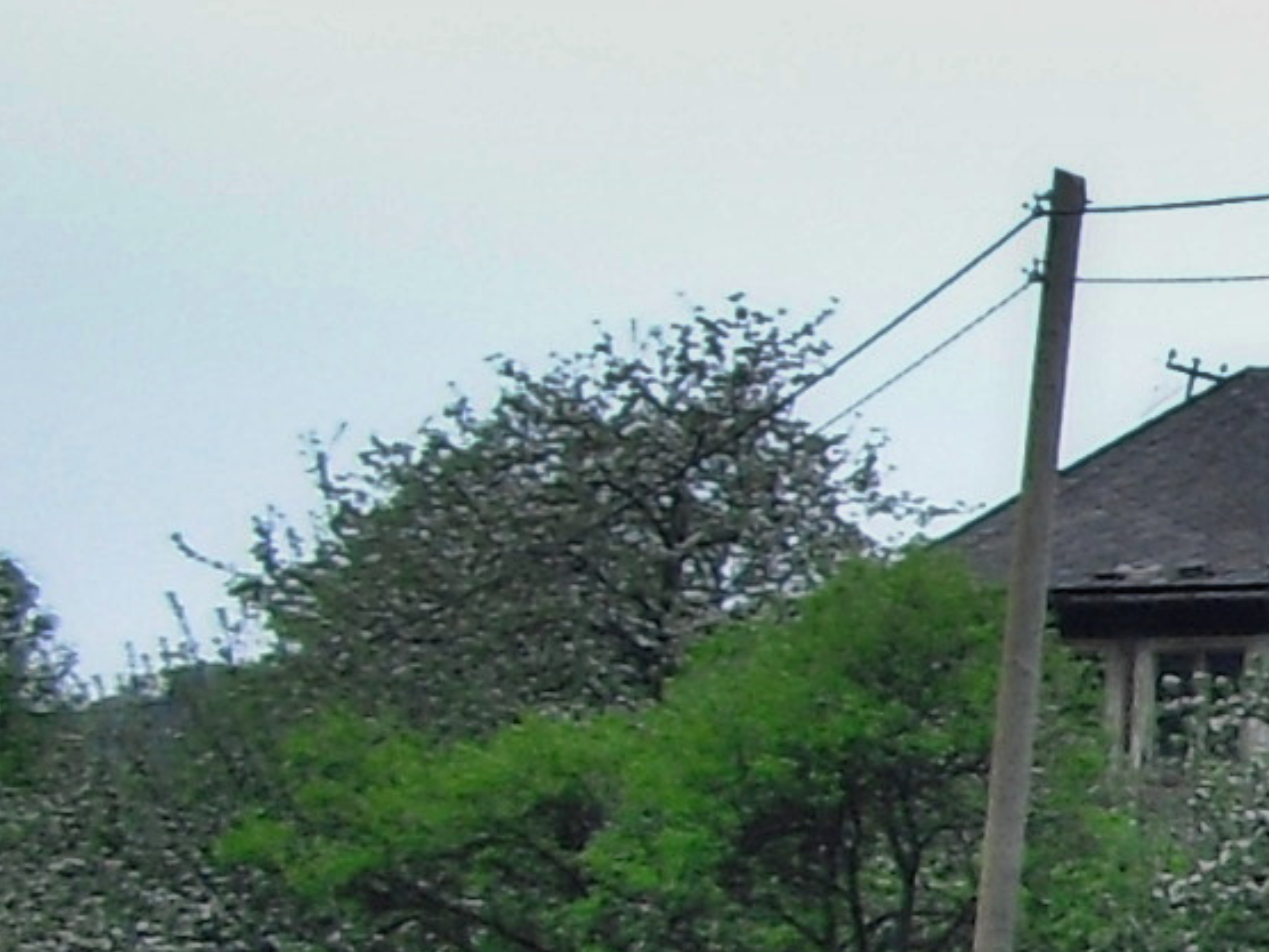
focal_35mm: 199
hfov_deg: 8.8
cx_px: 3239
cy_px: 1128
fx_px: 7295
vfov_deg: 7.4
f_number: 7.8
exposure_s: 1/100
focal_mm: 6.3
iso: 100
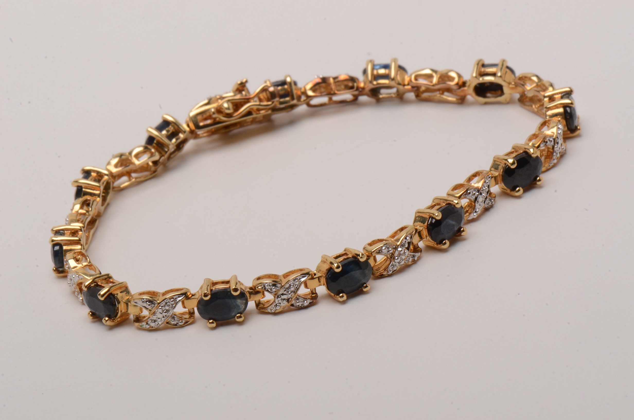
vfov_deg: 10.7
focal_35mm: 128
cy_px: 210
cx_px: 317
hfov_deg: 16.1
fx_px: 2241
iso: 100
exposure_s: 1/160
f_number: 29
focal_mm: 85
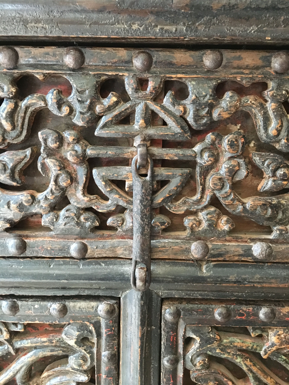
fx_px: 323
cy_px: 192
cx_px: 144
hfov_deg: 48.2
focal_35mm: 29
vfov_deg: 61.7
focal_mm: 4.15
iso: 320
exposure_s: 1/17
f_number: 2.2
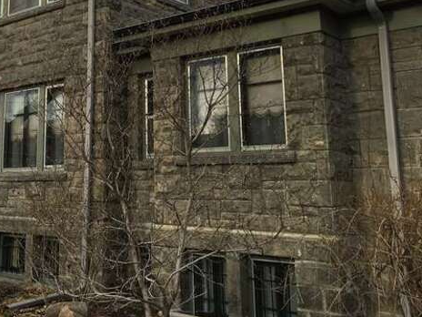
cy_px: 66
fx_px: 610
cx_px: 62
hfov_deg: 36.4
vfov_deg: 28.5
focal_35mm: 50
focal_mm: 4.15
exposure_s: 1/180
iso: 25
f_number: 2.2
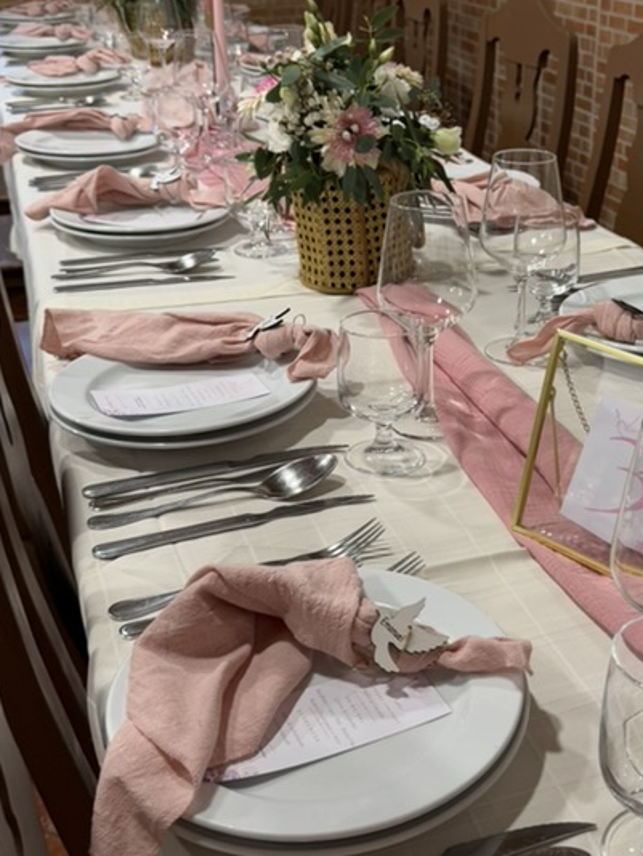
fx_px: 1138
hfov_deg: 31.0
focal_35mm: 46
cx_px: 481
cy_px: 404
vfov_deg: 41.2
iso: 100
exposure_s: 1/50
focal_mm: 6.76
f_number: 1.78
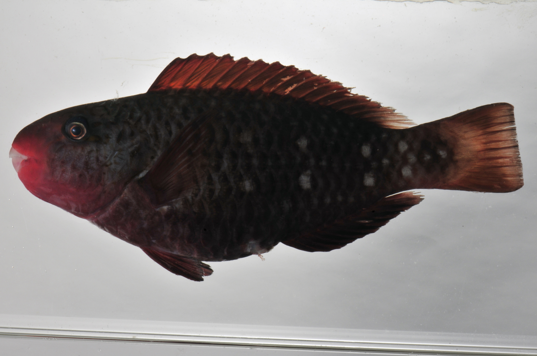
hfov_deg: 12.6
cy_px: 172
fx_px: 2436
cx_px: 265
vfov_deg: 8.4
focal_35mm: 164
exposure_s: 1/60
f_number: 36
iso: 200
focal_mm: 105
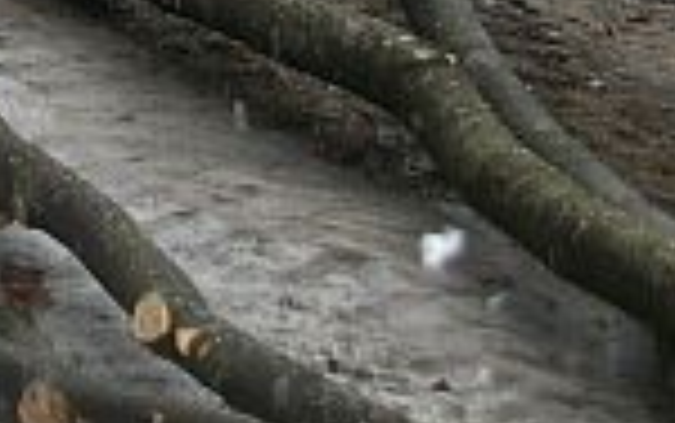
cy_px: -299
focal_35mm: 164
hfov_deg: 12.2
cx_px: -315
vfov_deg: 7.8
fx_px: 3019
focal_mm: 5.7
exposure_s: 1/76.5
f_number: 2.9
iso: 80
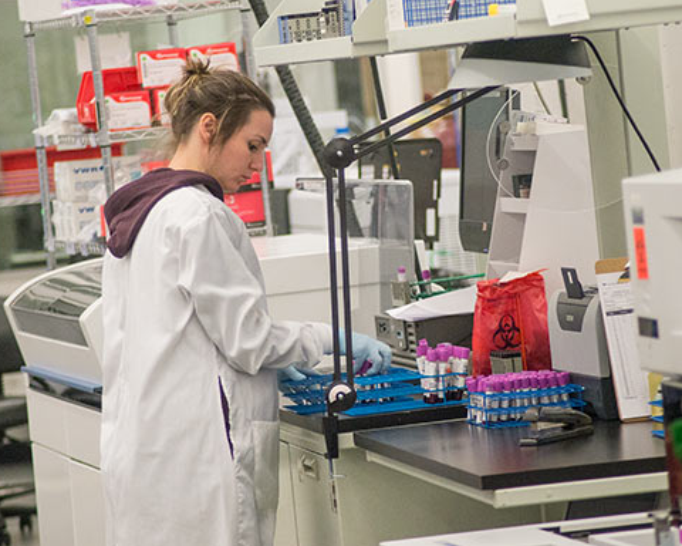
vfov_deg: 10.1
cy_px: 272
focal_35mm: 153
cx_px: 359
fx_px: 3088
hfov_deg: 12.6
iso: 1250
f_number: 4.5
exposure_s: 1/750
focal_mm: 135
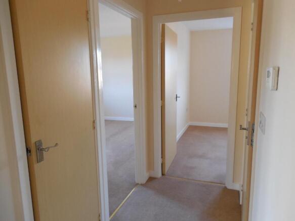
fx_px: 213
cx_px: 148
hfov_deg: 69.4
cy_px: 110
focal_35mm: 25
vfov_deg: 54.9
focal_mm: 4.5
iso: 400
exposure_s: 1/25
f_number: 3.3
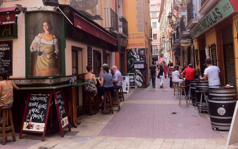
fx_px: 285
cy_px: 51
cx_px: 110
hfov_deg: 45.2
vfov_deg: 29.0
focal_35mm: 44
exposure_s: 1/120
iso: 80
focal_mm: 3.85
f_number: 2.8
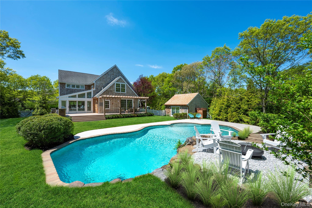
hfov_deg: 102.3
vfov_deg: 79.1
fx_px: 126
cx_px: 156
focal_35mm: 14
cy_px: 104
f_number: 10
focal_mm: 14.5
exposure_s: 1/250
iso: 100
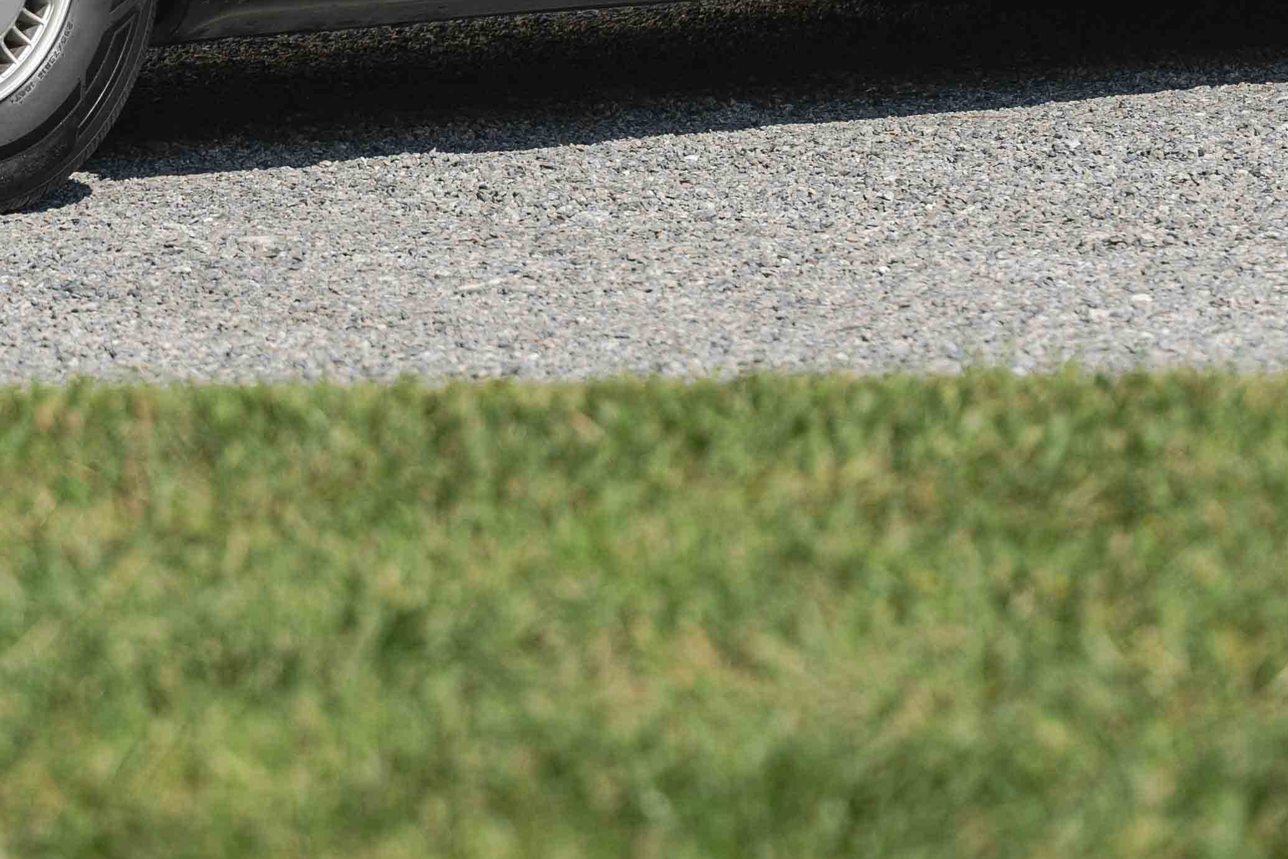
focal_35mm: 419
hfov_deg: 4.9
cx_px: 378
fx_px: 14989
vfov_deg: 3.3
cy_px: -668
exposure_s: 1/1600
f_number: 3.5
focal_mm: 105
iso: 100
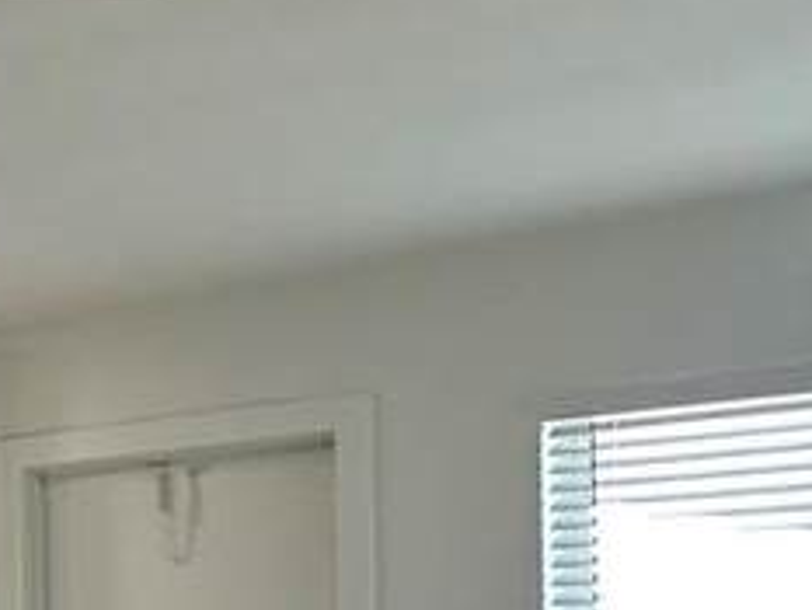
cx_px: -551
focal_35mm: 77
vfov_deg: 18.3
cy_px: 701
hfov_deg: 20.1
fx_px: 1807
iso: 160
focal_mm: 2.22
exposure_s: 1/60
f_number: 2.2
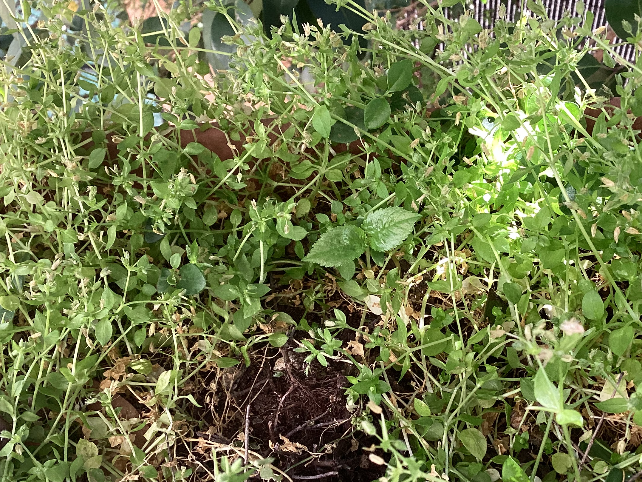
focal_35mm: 47
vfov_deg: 30.9
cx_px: 399
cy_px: 253
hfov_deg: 40.2
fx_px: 872
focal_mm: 3.3
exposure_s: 1/100
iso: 50
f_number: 2.4
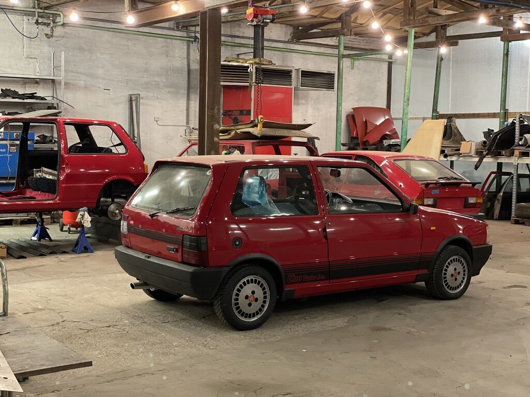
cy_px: 198
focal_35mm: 52
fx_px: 796
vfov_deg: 28.0
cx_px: 265
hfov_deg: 36.8
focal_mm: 6
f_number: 2
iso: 400
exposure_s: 1/25
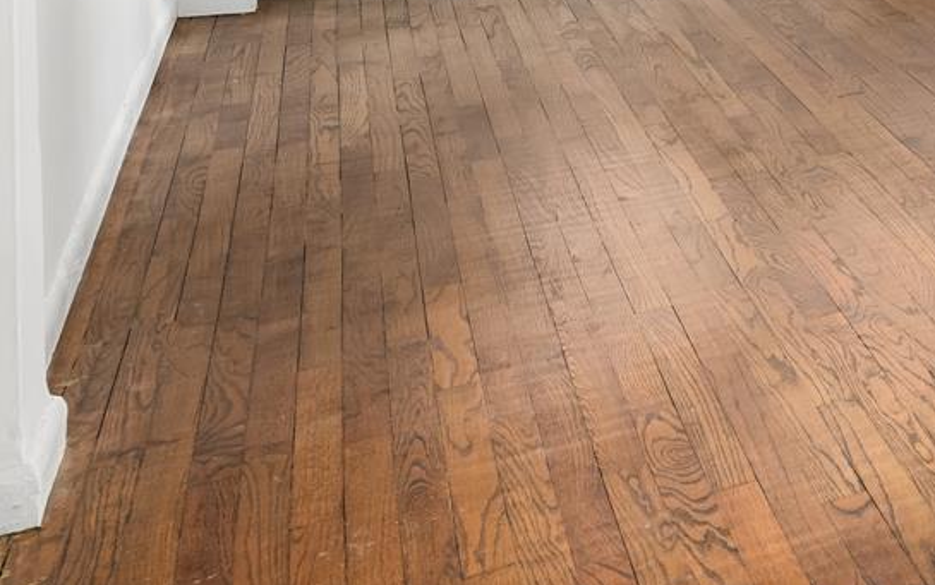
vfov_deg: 19.1
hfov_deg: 23.3
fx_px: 1555
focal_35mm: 61
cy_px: -245
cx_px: 1551
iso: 200
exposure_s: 1.6
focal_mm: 17
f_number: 11
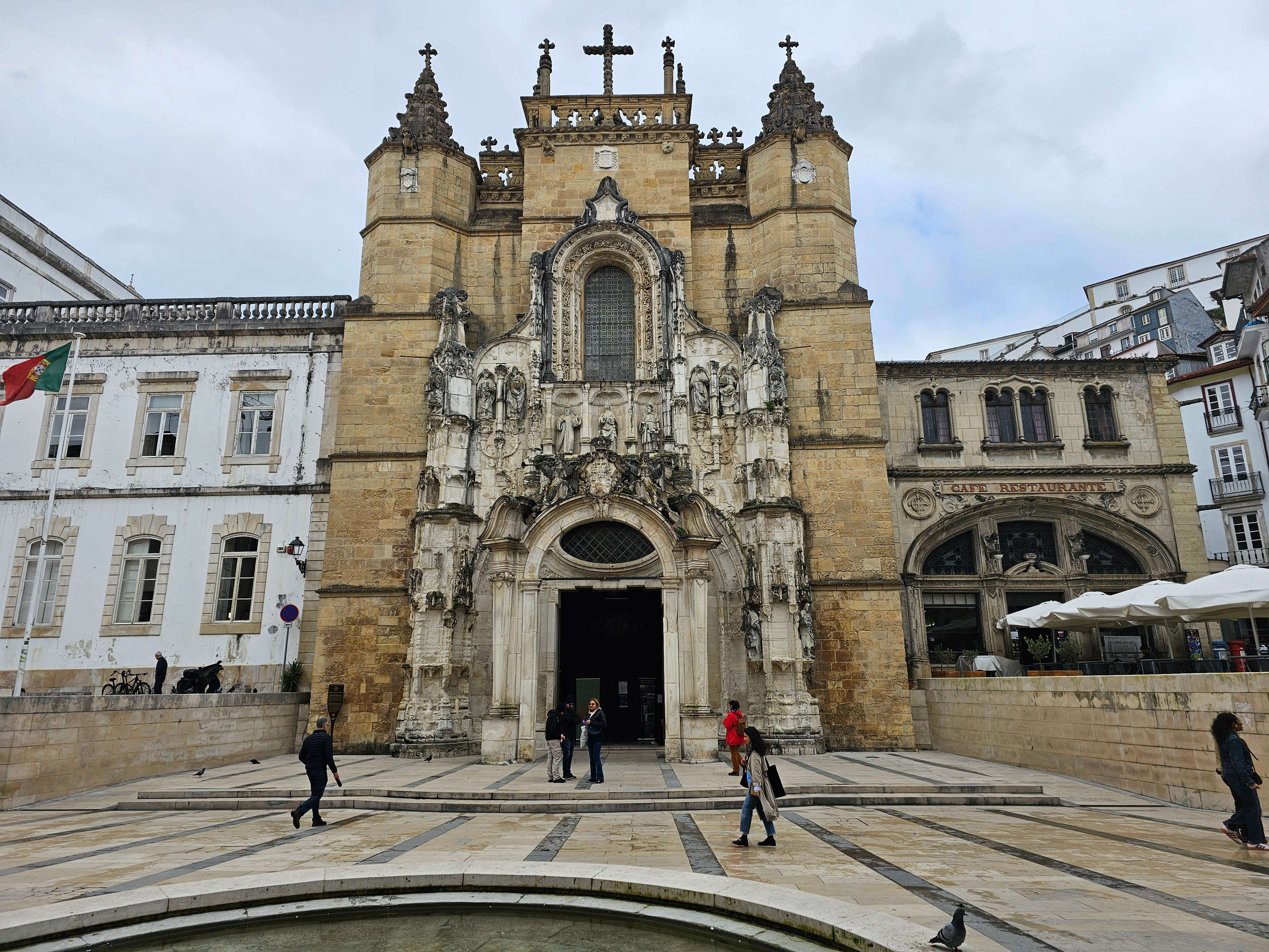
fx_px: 843
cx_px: 634
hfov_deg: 73.9
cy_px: 476
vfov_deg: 58.9
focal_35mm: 23
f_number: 1.7
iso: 10
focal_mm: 6.3
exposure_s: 1/724
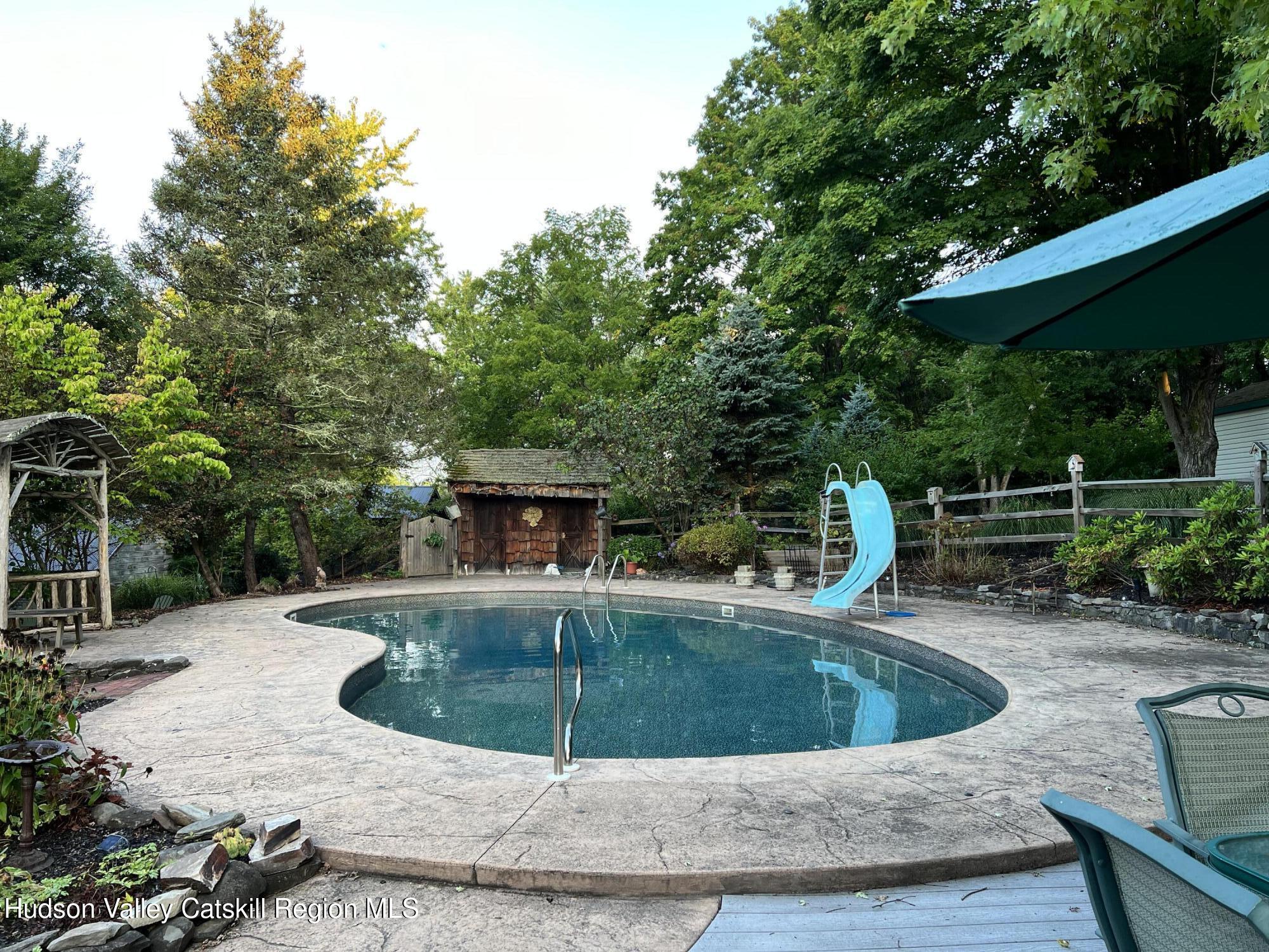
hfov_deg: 67.3
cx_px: 634
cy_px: 476
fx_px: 953
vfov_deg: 53.1
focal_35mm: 26
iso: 50
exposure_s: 1/121
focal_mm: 5.7
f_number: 1.5
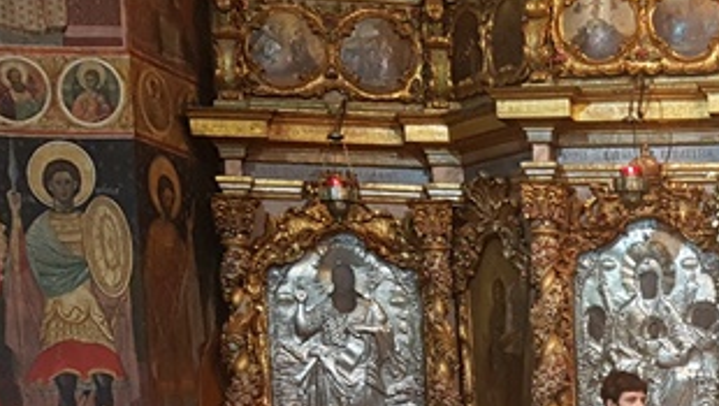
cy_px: 622
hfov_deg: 27.2
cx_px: 760
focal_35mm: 72
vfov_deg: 15.4
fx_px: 1374
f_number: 1.7
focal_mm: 4.2
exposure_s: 1/13
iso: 200
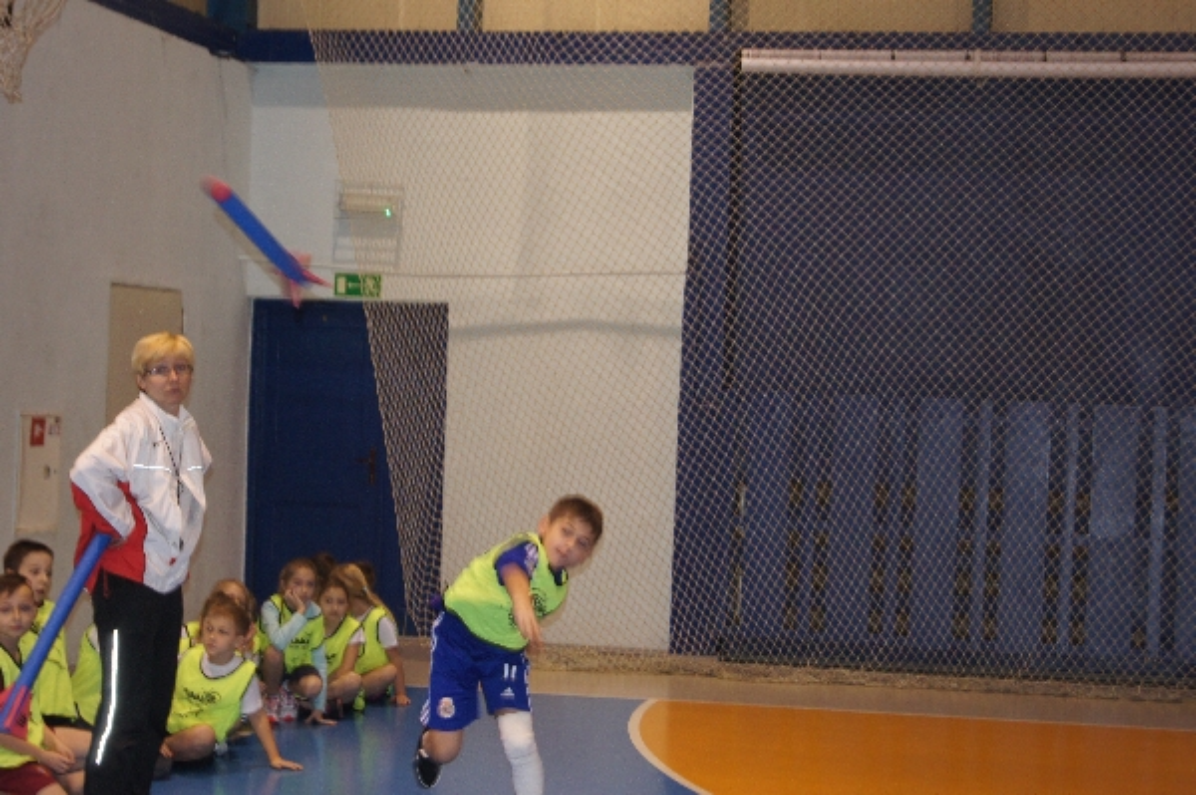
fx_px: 2490
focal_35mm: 75
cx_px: 598
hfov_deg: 27.0
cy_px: 398
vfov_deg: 18.2
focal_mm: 50
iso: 800
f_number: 5.6
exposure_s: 1/80
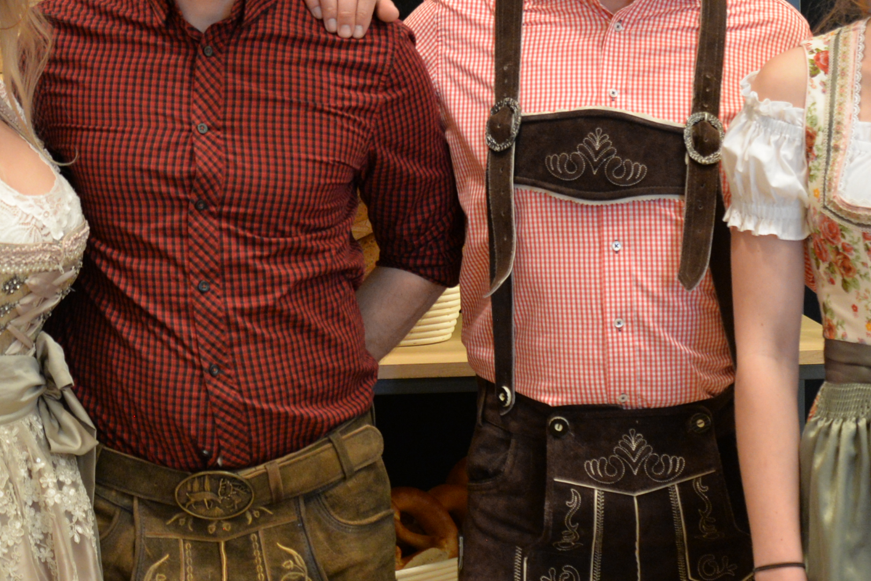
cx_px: 331
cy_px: 56
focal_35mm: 100
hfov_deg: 20.4
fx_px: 2419
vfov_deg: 13.6
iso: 1600
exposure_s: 1/30
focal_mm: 36
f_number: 4
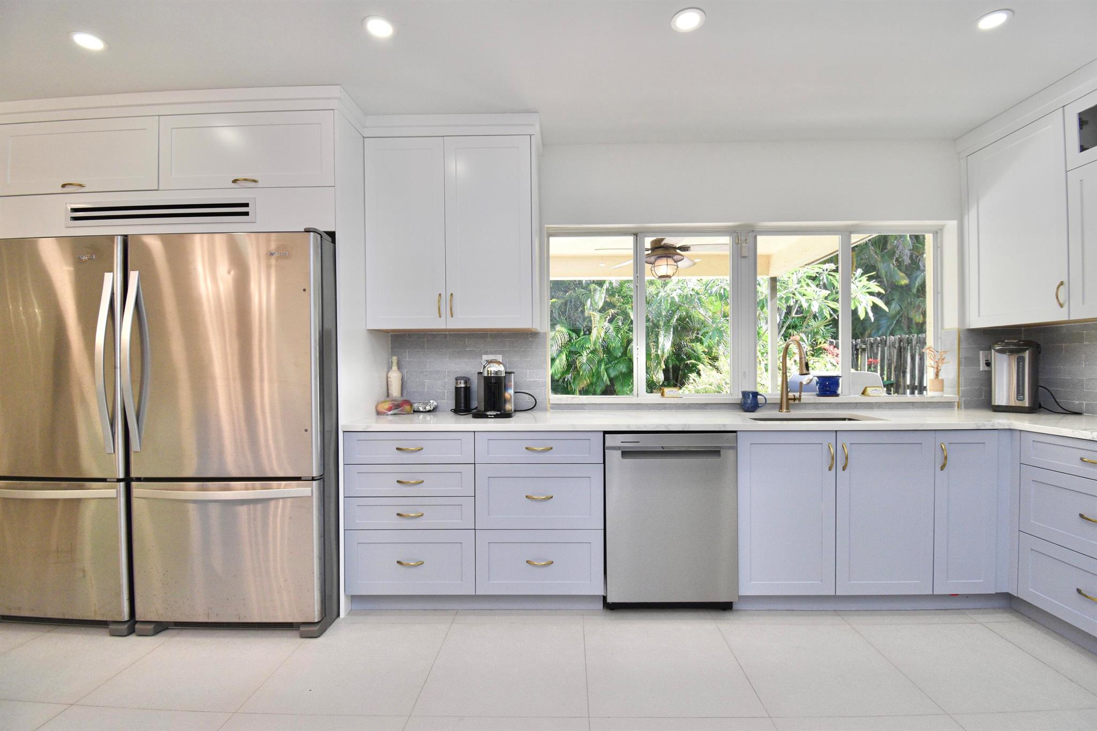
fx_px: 457
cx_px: 548
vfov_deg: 77.3
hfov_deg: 100.4
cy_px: 366
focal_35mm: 15
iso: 400
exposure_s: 1/125
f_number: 5.6
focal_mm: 10
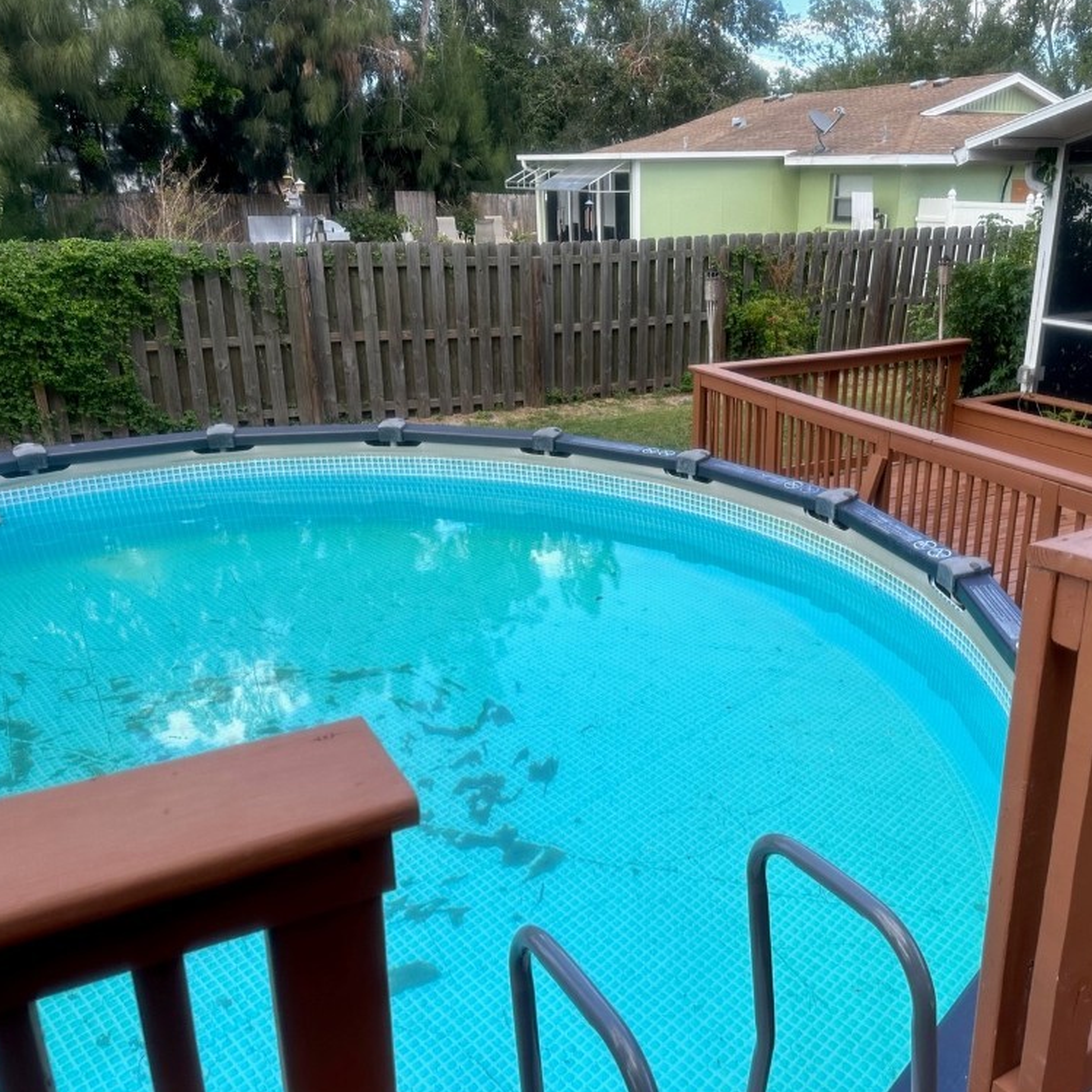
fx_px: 1035
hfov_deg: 55.2
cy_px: 550
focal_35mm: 29
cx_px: 662
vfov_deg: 55.6
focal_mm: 6.86
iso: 80
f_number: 1.78
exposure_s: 1/1050
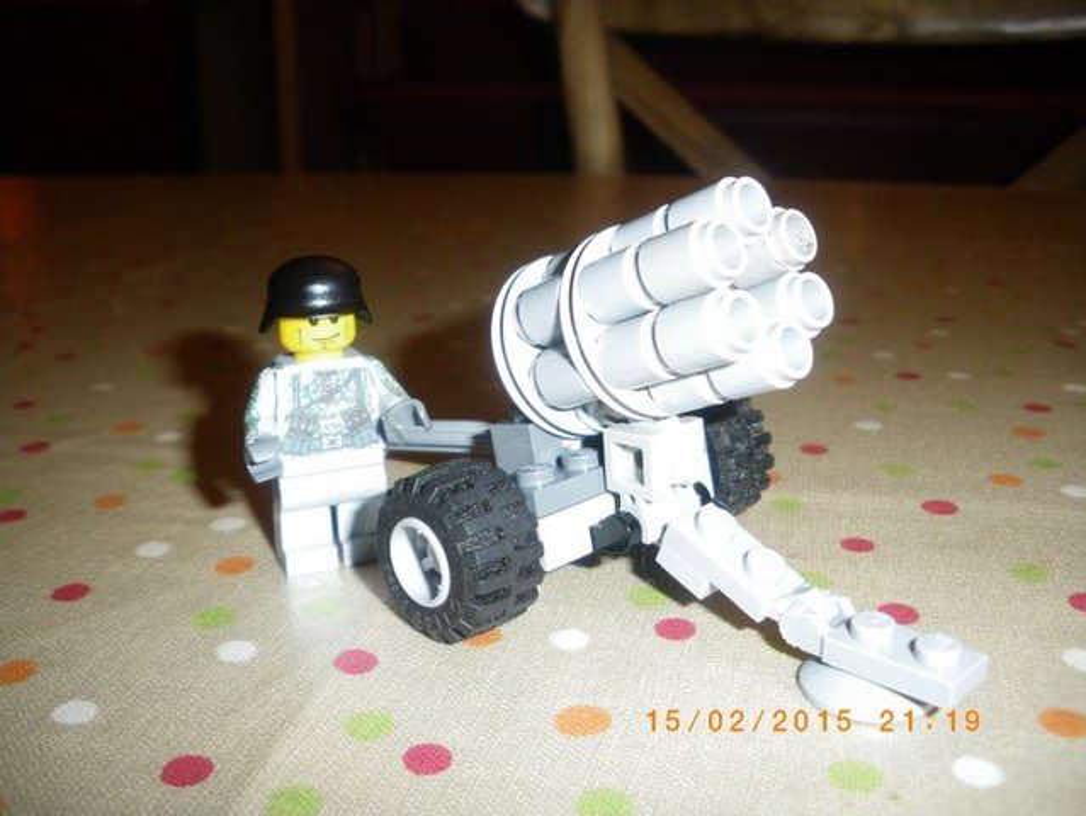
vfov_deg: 39.7
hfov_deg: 51.3
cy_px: 408
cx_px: 543
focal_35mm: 36
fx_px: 1130
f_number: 5.4
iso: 320
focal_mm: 6.3
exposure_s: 1/50
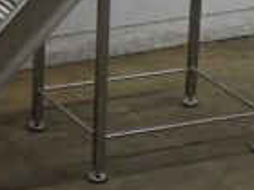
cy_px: -70
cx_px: 85
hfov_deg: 11.0
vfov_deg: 8.2
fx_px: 1313
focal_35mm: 179
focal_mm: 8.07
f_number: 4.5
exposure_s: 1/50
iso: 160
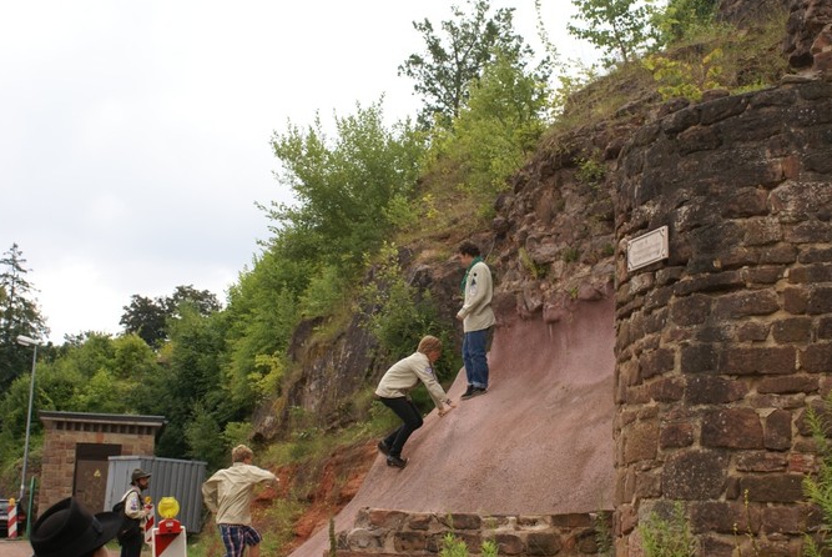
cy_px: 303
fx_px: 1249
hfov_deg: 36.7
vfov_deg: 25.1
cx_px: 491
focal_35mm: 54
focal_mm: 30
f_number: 6.3
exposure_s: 1/160
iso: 100
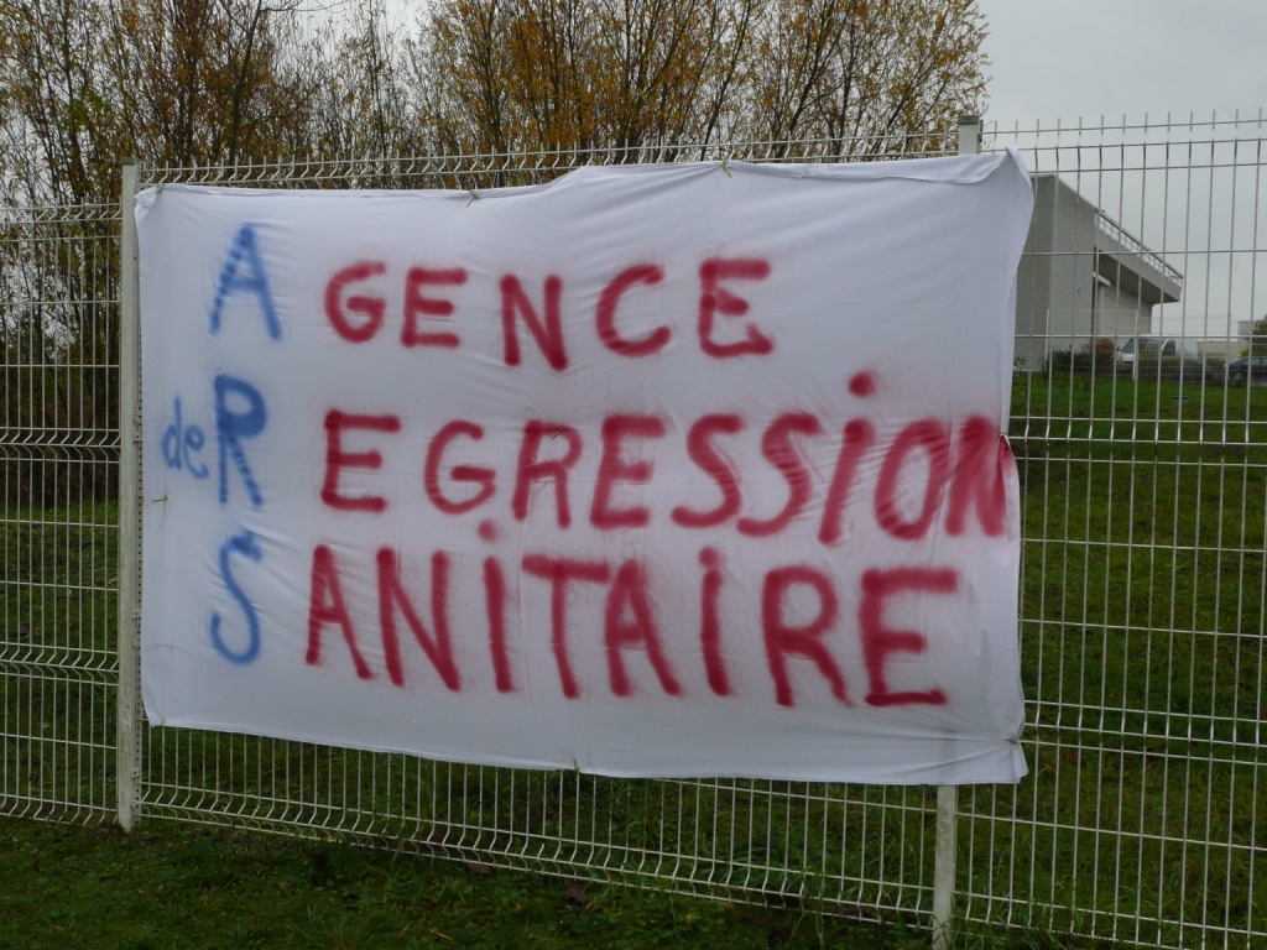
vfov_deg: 36.0
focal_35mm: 40
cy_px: 475
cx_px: 634
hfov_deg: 46.8
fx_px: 1464
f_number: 3.9
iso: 100
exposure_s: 1/200
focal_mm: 6.5
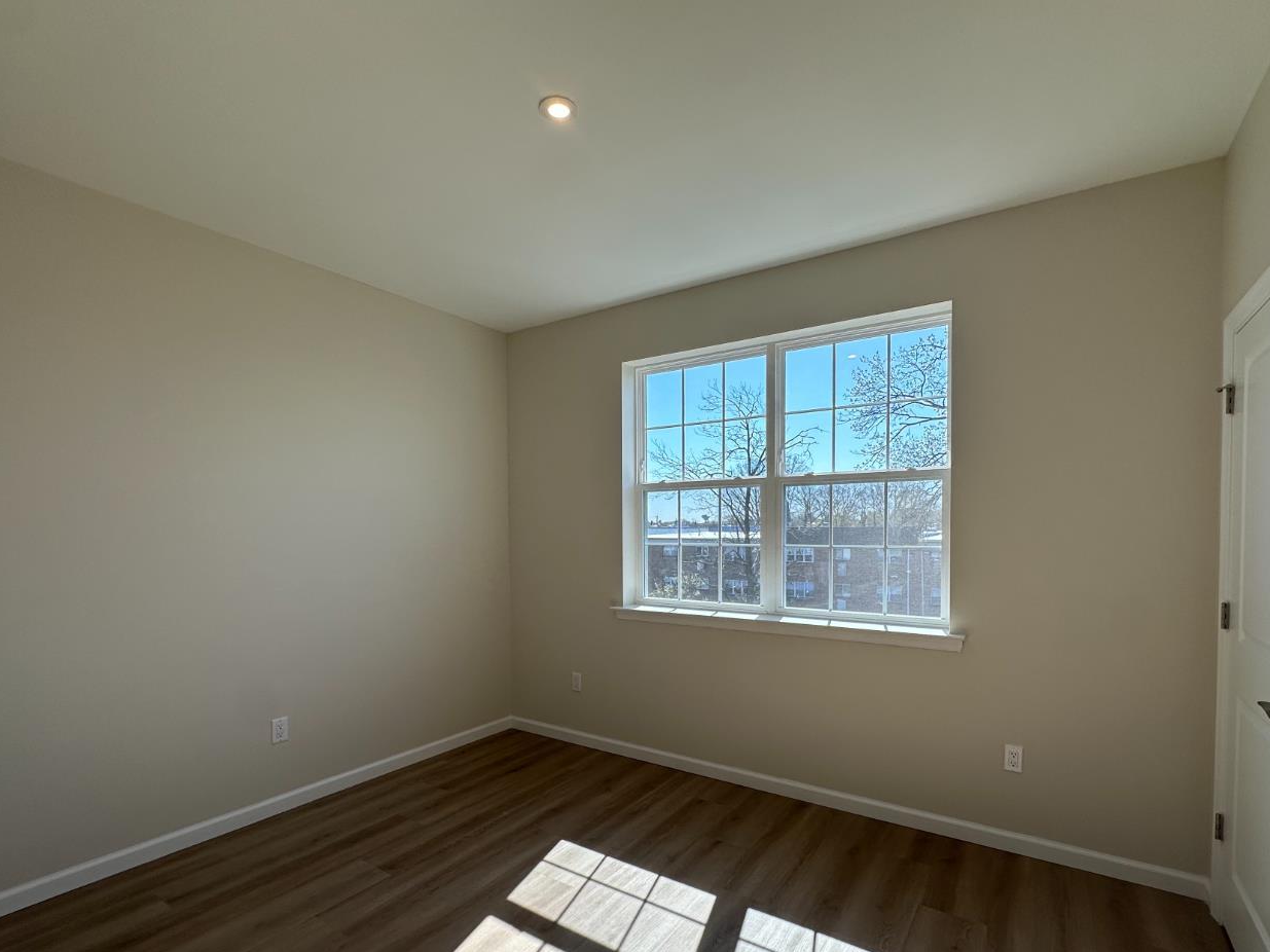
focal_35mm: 17
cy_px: 545
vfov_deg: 74.3
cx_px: 651
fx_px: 624
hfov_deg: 91.0
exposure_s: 1/502
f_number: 2.2
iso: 40
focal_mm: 2.22
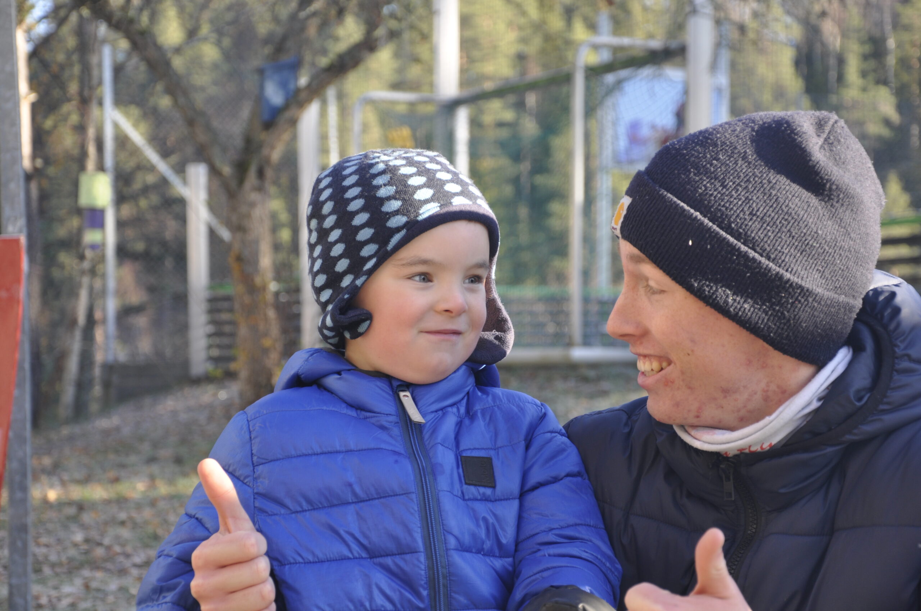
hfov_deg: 23.4
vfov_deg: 15.7
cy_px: 306
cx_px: 460
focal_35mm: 87
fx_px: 2223
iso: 200
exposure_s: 1/100
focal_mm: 58
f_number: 5
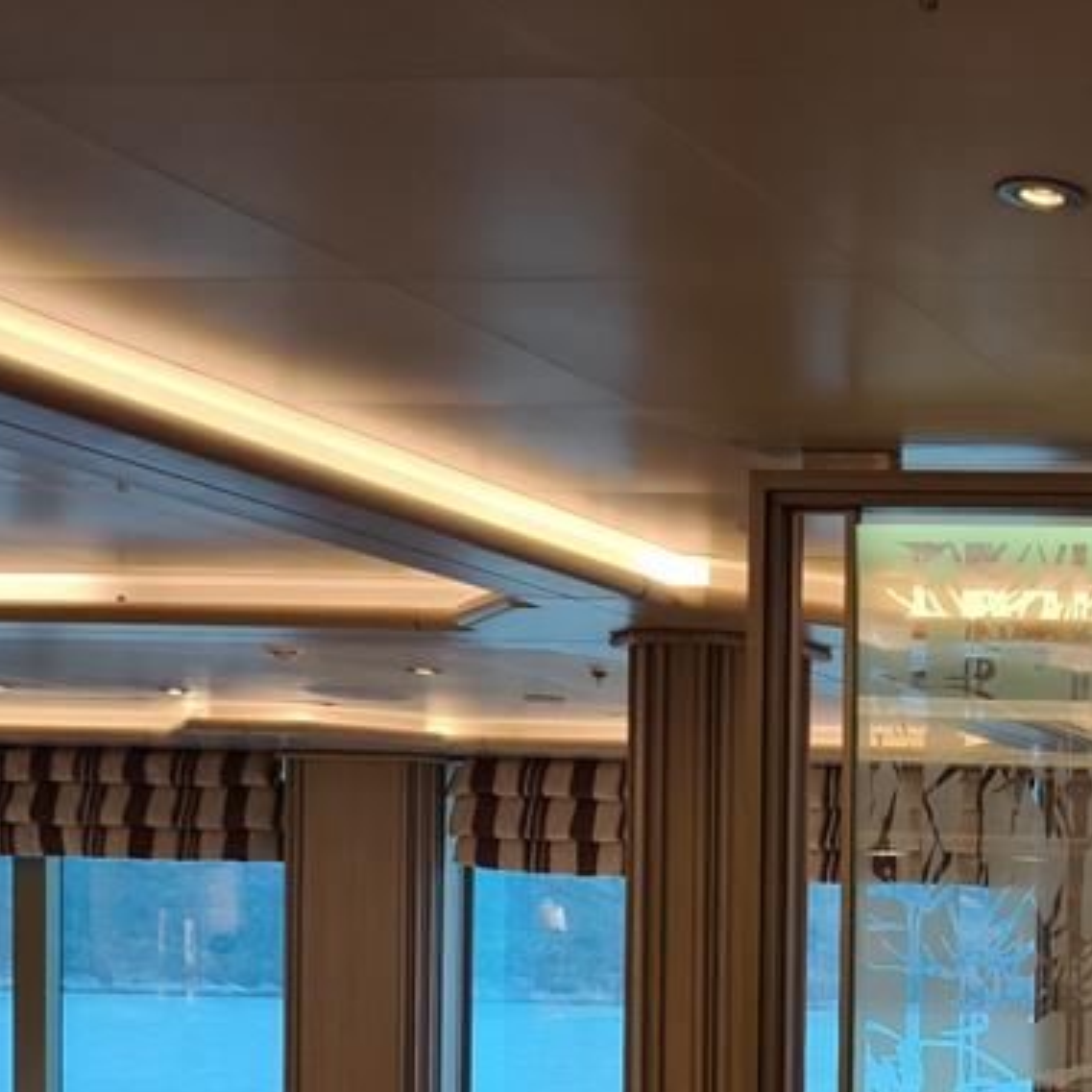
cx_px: 1606
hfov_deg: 22.0
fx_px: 2356
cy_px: 1083
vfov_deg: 24.9
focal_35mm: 66
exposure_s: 1/120
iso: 160
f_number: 1.6
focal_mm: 6.57
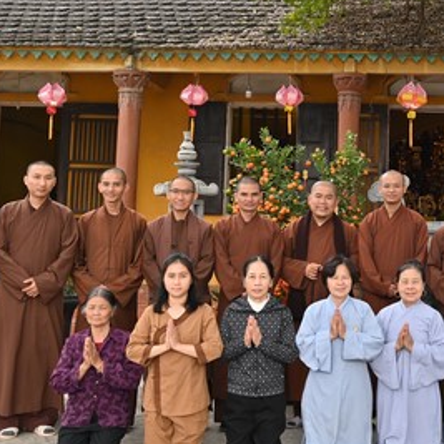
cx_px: 426
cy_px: 146
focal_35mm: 62
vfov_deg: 27.5
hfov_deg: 26.5
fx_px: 900
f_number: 5.6
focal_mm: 30
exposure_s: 1/100
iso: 100
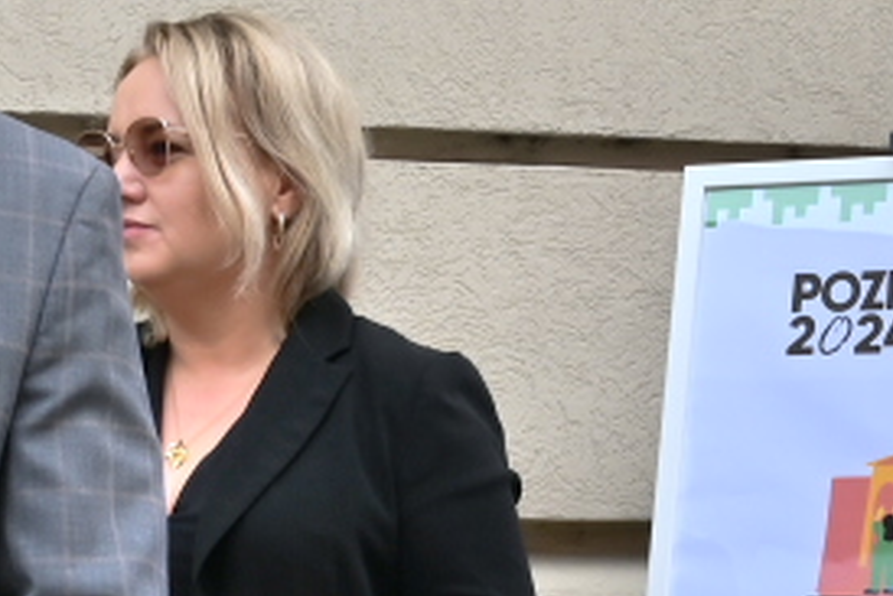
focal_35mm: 183
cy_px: 1026
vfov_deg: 7.3
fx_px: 4542
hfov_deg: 11.2
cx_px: 639
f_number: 10
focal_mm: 31
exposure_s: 1/125
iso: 100
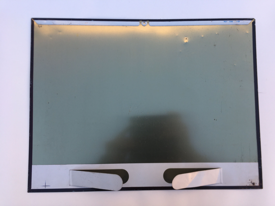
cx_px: 138
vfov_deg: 48.2
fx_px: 230
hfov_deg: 61.7
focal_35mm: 29
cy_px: 103
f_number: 2.2
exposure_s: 1/100
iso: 25
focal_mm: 4.15
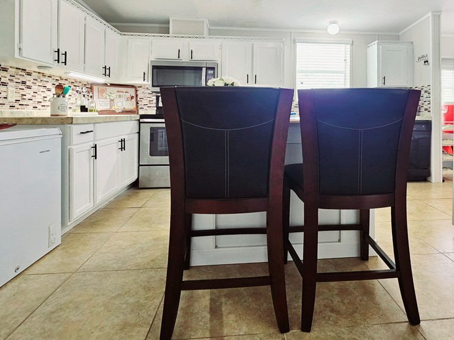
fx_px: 236
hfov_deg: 86.6
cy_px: 170
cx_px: 274
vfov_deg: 71.6
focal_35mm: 18
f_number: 2.2
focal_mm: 2.2
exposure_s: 1/60.2
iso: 160
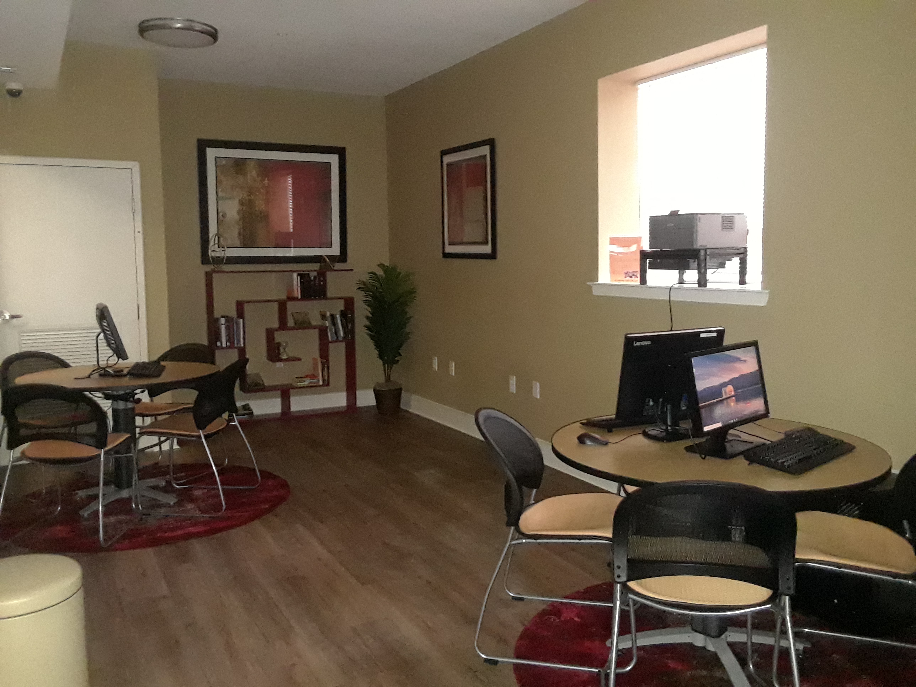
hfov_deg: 60.0
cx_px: 458
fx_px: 794
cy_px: 344
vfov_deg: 46.8
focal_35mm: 30
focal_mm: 2.47
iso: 640
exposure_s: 1/15
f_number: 1.9
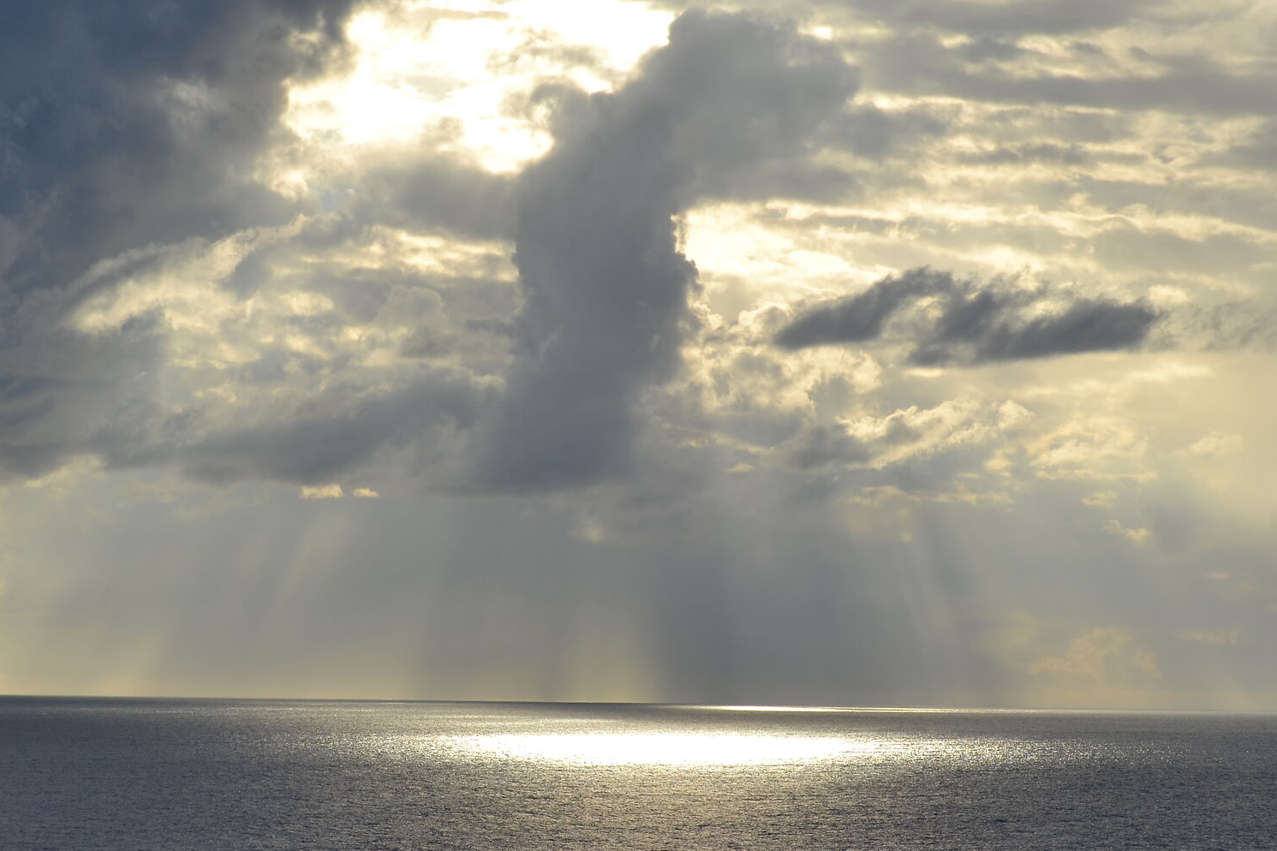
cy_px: 449
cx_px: 544
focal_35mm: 133
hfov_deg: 15.4
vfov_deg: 10.3
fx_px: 4711
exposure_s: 1/400
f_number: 10
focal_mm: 55
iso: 100
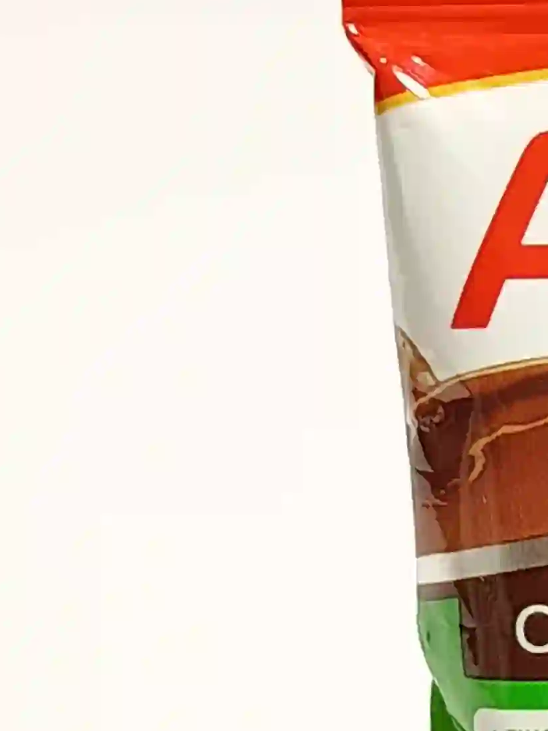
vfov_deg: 12.9
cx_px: 960
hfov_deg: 9.3
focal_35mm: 153
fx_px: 3228
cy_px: 270
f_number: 1.7
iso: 842
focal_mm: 5.24
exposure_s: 1/50
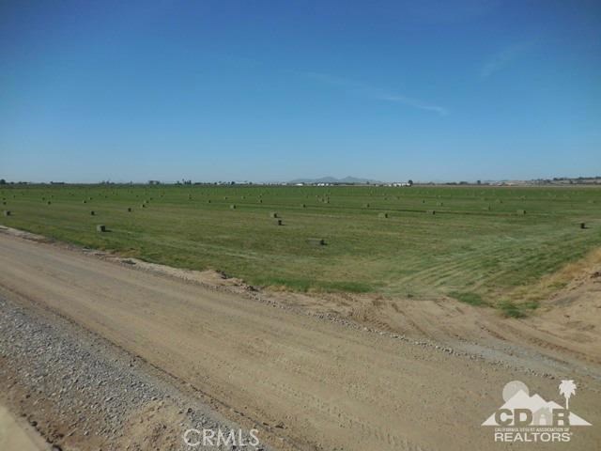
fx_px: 434
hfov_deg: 69.4
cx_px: 300
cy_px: 226
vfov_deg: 54.9
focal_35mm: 25
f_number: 6.6
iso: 125
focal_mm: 4.5
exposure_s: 1/800
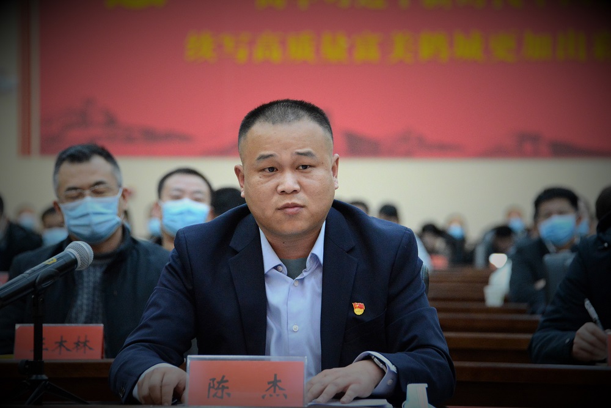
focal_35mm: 160
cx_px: 306
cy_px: 204
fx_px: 2716
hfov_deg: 12.8
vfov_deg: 8.6
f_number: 5.6
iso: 6400
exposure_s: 1/160
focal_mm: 160
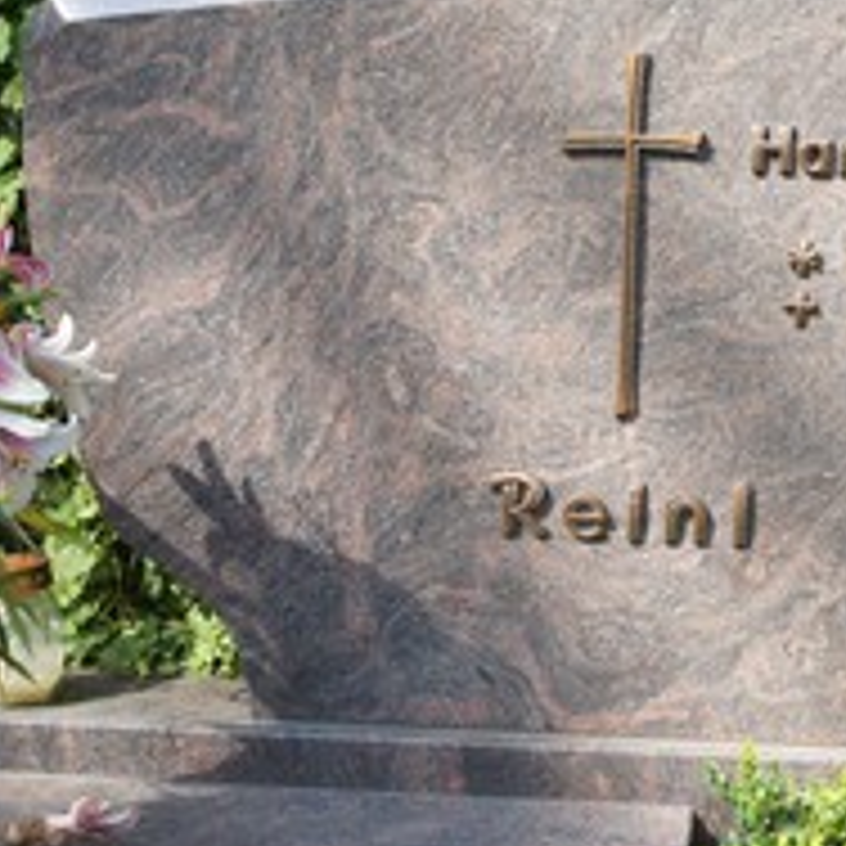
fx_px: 2074
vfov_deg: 23.0
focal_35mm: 75
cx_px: 598
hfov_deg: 22.9
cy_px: 310
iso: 400
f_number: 7.1
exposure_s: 1/250
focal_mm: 24
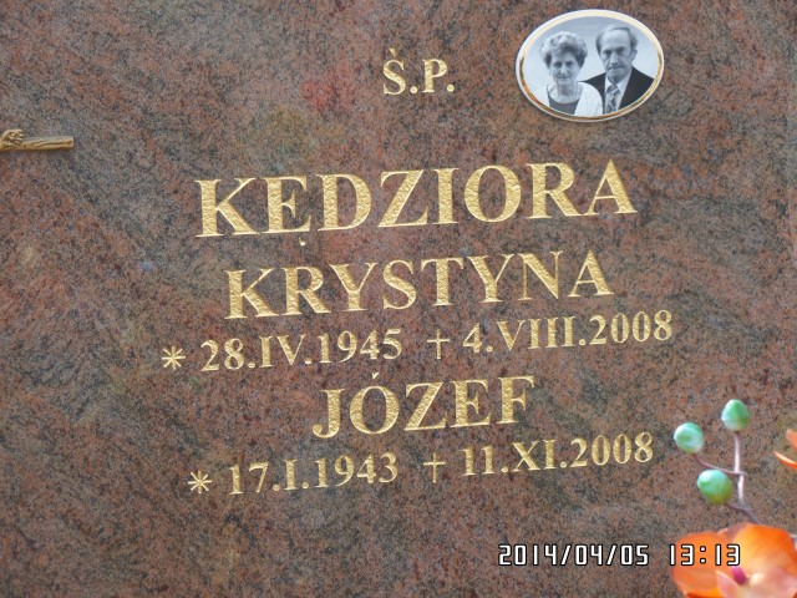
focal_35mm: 114
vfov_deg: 13.0
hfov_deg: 17.3
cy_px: 299
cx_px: 398
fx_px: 2625
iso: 100
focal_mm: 20.3
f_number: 4
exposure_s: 1/250
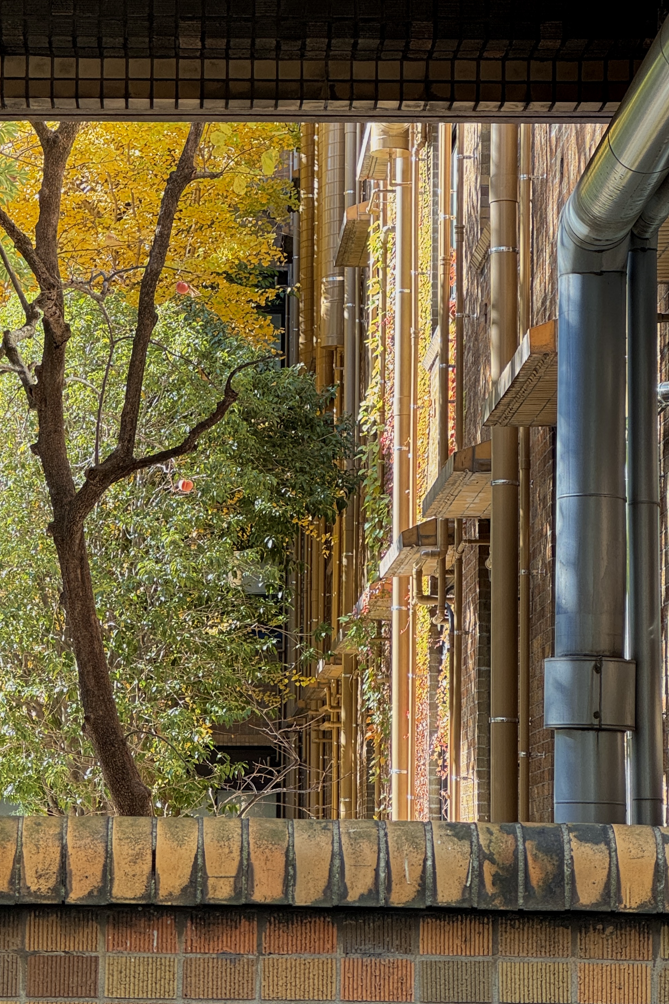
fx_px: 2926
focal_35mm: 105
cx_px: 185
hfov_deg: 13.0
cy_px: 389
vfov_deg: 19.4
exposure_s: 1/99
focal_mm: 9
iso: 80
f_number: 2.8
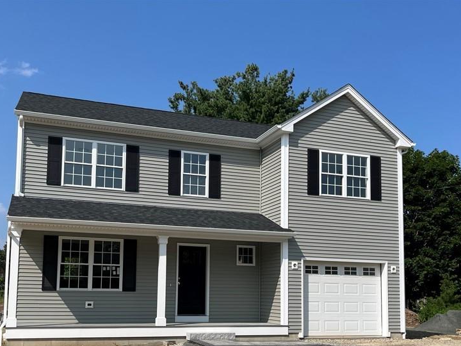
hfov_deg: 50.1
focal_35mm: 37
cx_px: 208
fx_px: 493
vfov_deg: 38.0
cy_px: 245
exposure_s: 1/4651
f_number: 1.6
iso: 50
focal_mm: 5.1
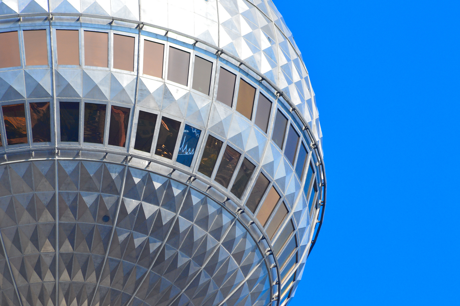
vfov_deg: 3.1
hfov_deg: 4.6
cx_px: 230
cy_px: 153
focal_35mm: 450
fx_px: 5745
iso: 400
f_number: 11
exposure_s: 1/500
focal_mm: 300
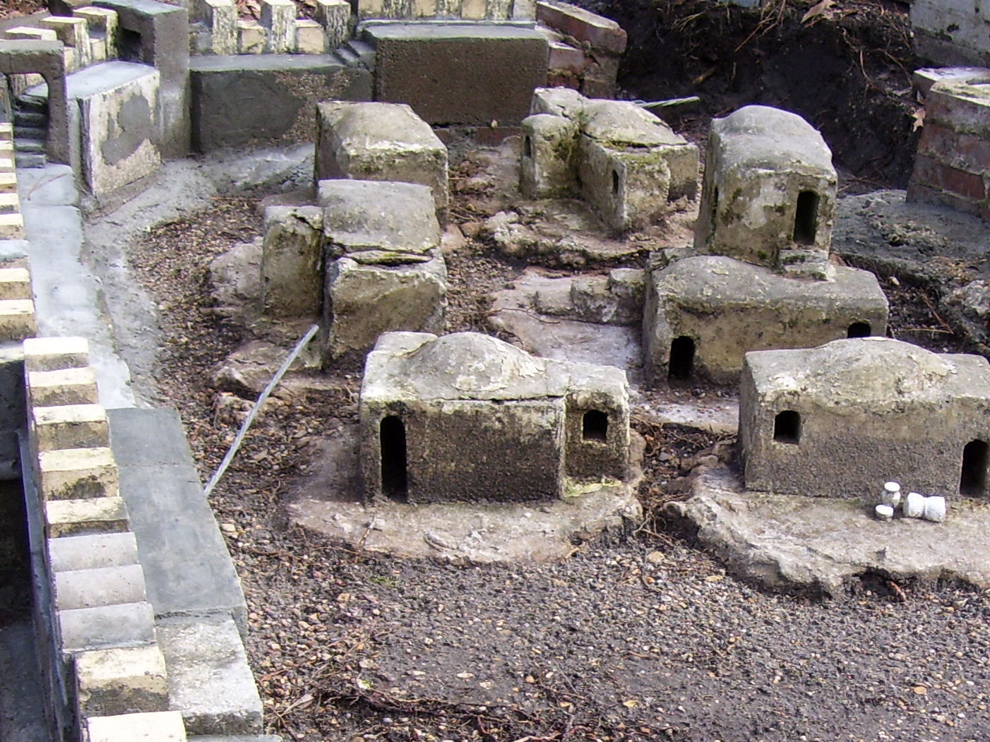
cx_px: 724
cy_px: 628
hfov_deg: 28.2
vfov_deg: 21.3
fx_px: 1944
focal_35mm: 68
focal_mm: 6
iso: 80
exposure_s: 1/180
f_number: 2.7
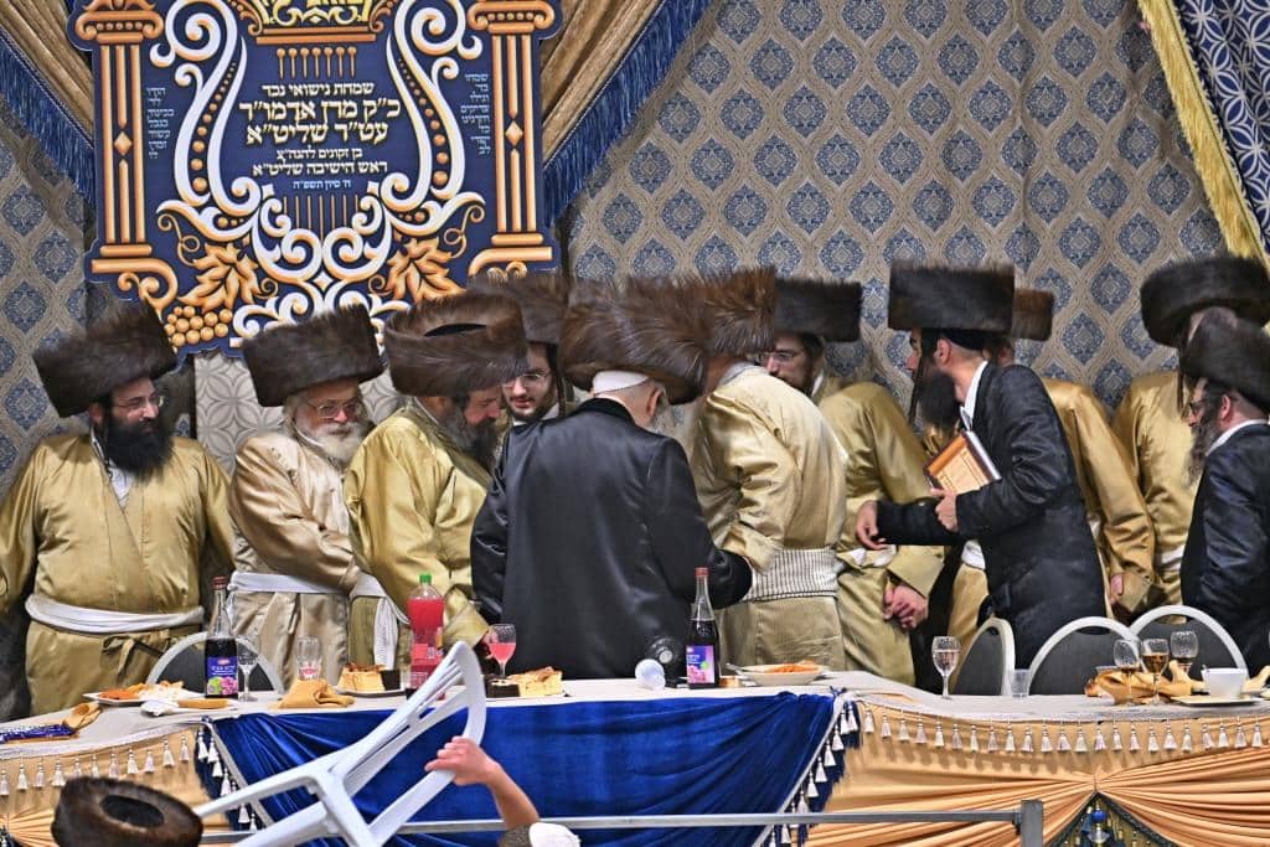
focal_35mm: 300
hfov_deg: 6.9
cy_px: 424
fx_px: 10584
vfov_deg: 4.6
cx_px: 635
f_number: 2.8
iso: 640
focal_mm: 200
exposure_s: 1/250
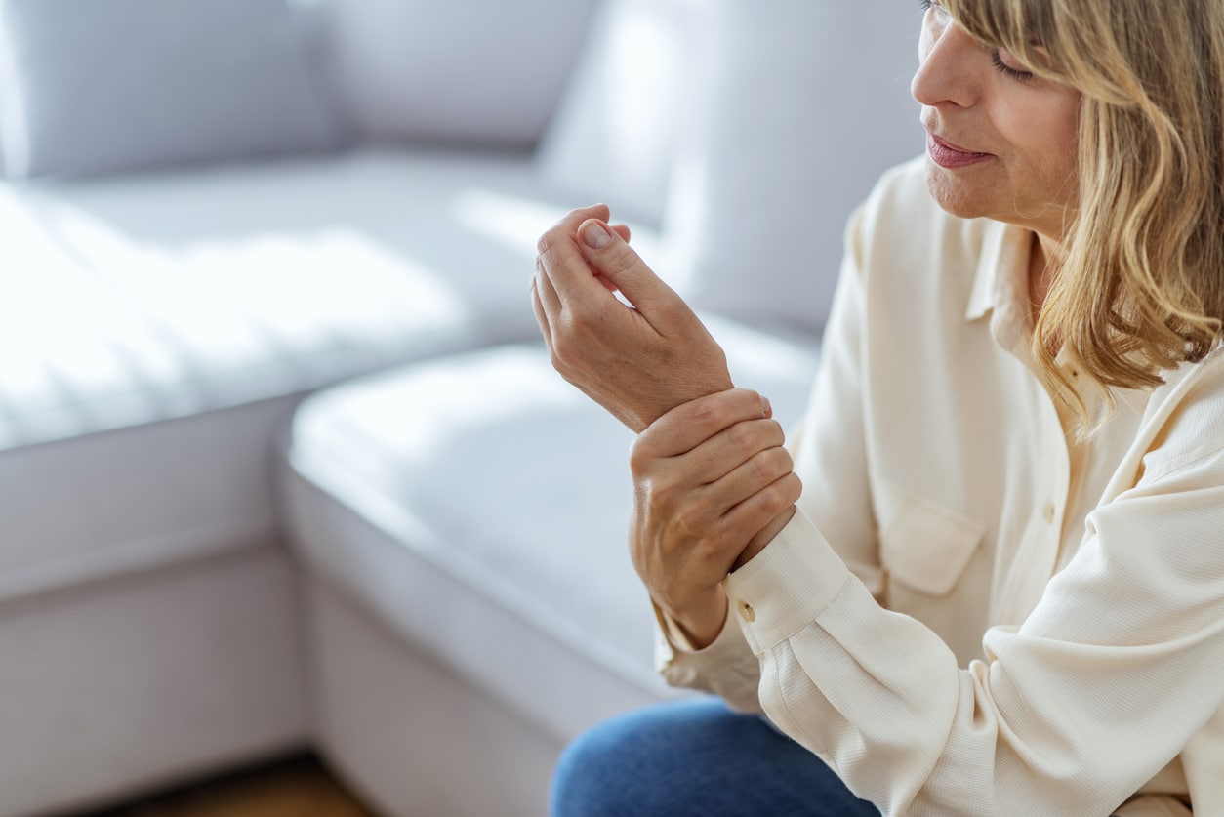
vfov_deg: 16.1
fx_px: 2891
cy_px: 408
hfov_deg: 23.9
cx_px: 612
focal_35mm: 85
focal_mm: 85
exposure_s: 1/160
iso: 50
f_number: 2
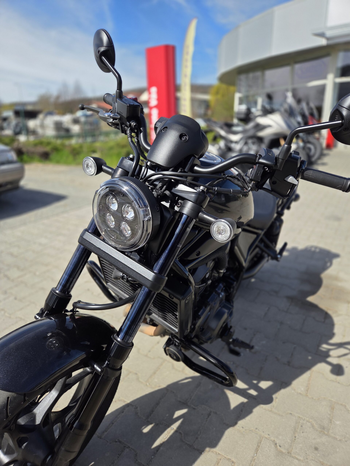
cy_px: 233
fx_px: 310
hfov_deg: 58.9
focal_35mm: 23
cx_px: 175
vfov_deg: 73.9
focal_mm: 5.4
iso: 80
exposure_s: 1/3100
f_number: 1.8
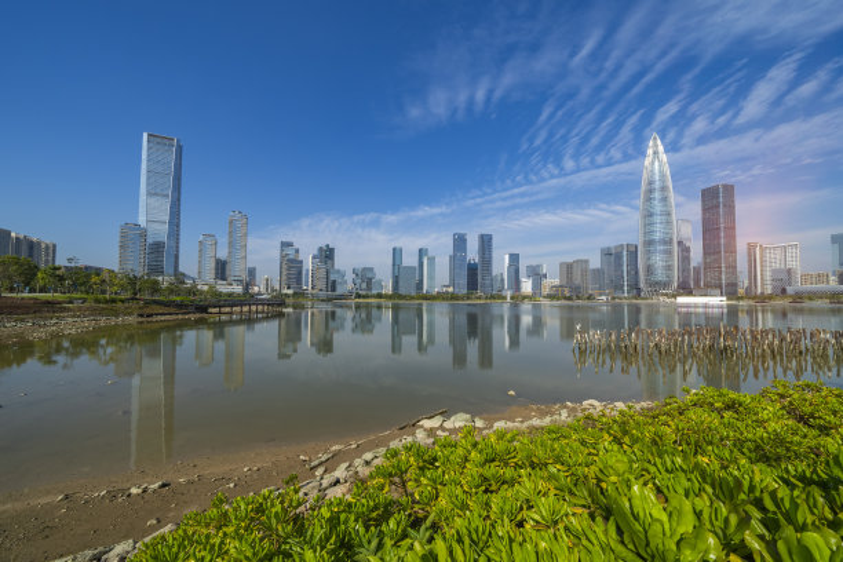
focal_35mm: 13
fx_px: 304
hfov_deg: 108.3
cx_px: 422
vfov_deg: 85.4
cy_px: 281
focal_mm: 13
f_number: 13
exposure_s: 1/400
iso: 200
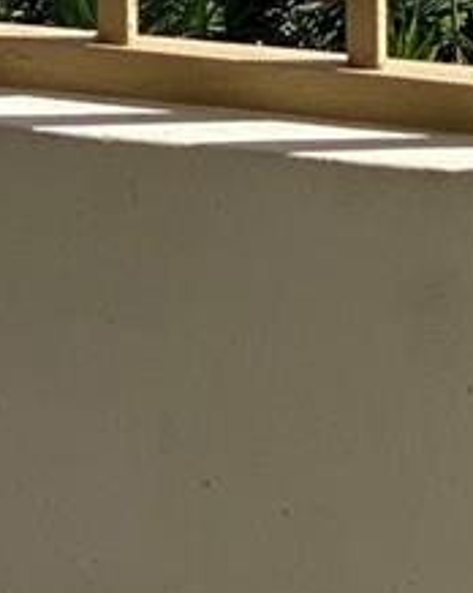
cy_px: -699
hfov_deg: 5.5
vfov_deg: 6.6
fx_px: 4907
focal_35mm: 280
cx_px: -310
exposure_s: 1/1453
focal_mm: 6
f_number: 2
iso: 20
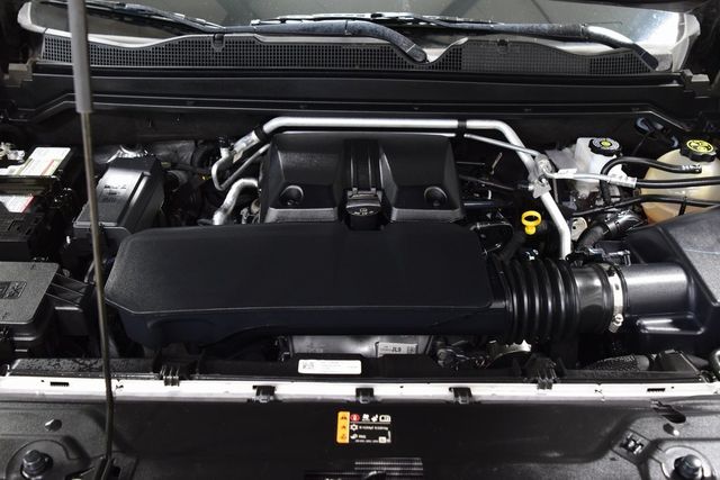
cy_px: 240
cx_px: 360
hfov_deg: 53.1
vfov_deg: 36.9
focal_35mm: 36
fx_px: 720
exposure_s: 1/15
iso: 1600
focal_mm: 24
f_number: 5
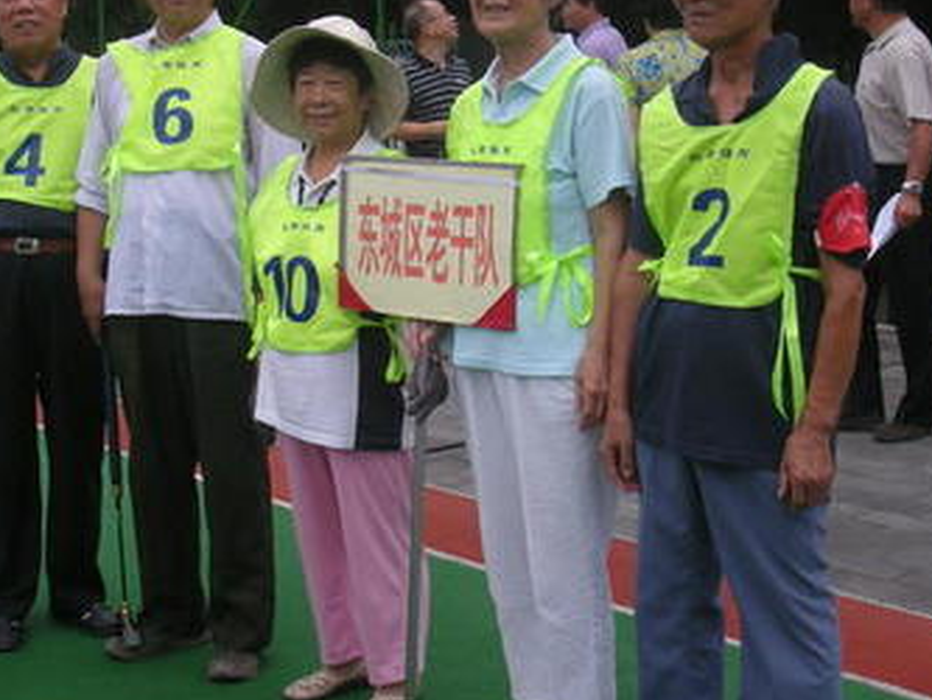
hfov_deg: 30.6
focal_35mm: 63
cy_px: 286
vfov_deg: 23.3
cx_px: 381
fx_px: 1697
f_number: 2.8
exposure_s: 1/226
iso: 50
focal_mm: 5.8
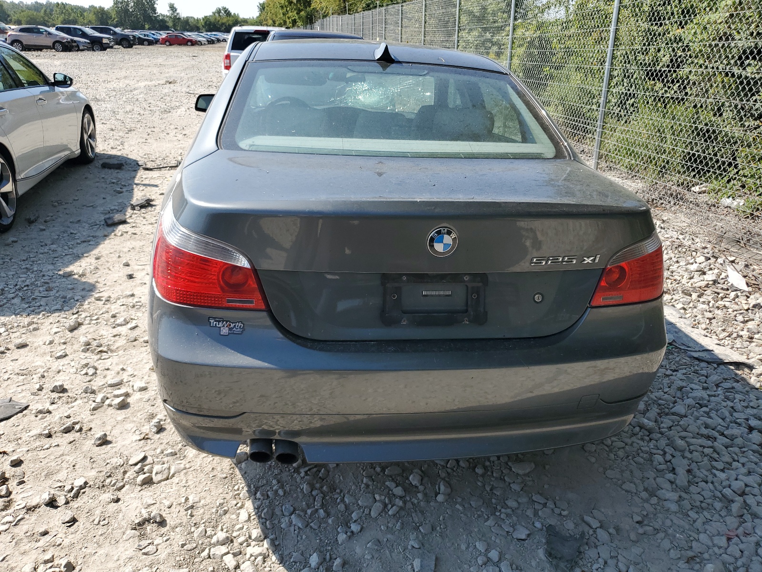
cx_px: 381
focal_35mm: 26
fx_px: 572
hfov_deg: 67.3
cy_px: 286
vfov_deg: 53.1
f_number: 1.5
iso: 50
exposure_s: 1/2500
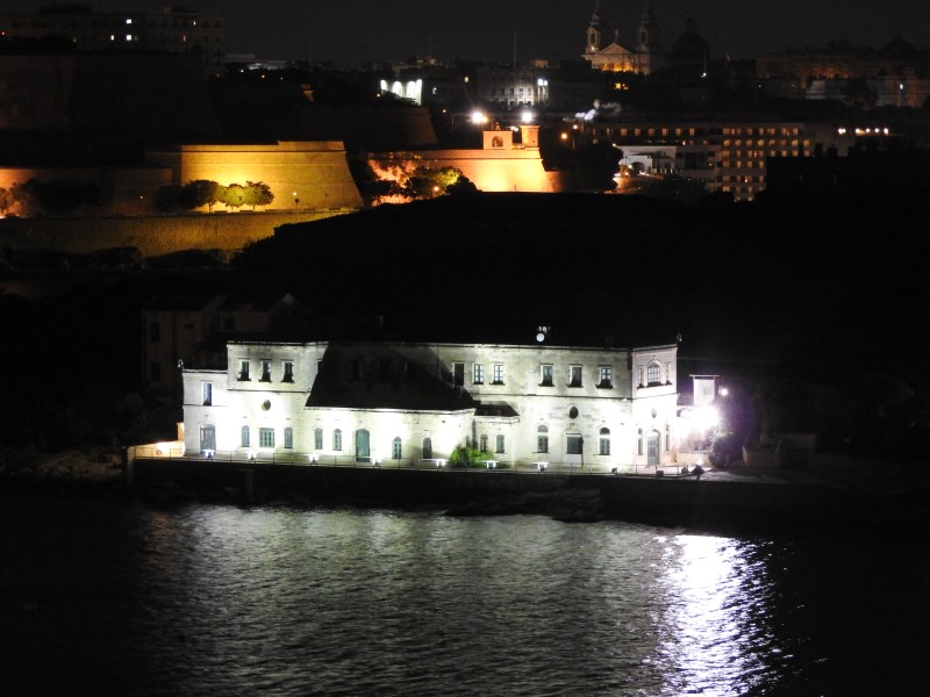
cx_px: 465
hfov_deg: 11.6
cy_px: 348
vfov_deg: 8.7
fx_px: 4567
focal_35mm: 170
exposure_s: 1/3
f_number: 5.2
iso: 800
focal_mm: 30.5
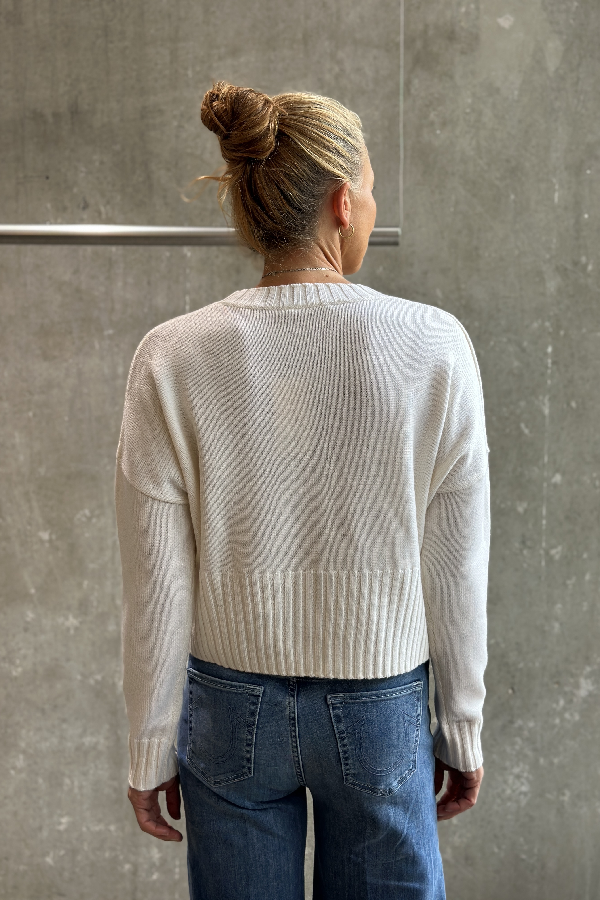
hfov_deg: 27.0
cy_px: 450
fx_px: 1250
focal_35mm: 50
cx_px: 296
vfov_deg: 39.6
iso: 100
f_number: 1.78
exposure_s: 1/172
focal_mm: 6.86
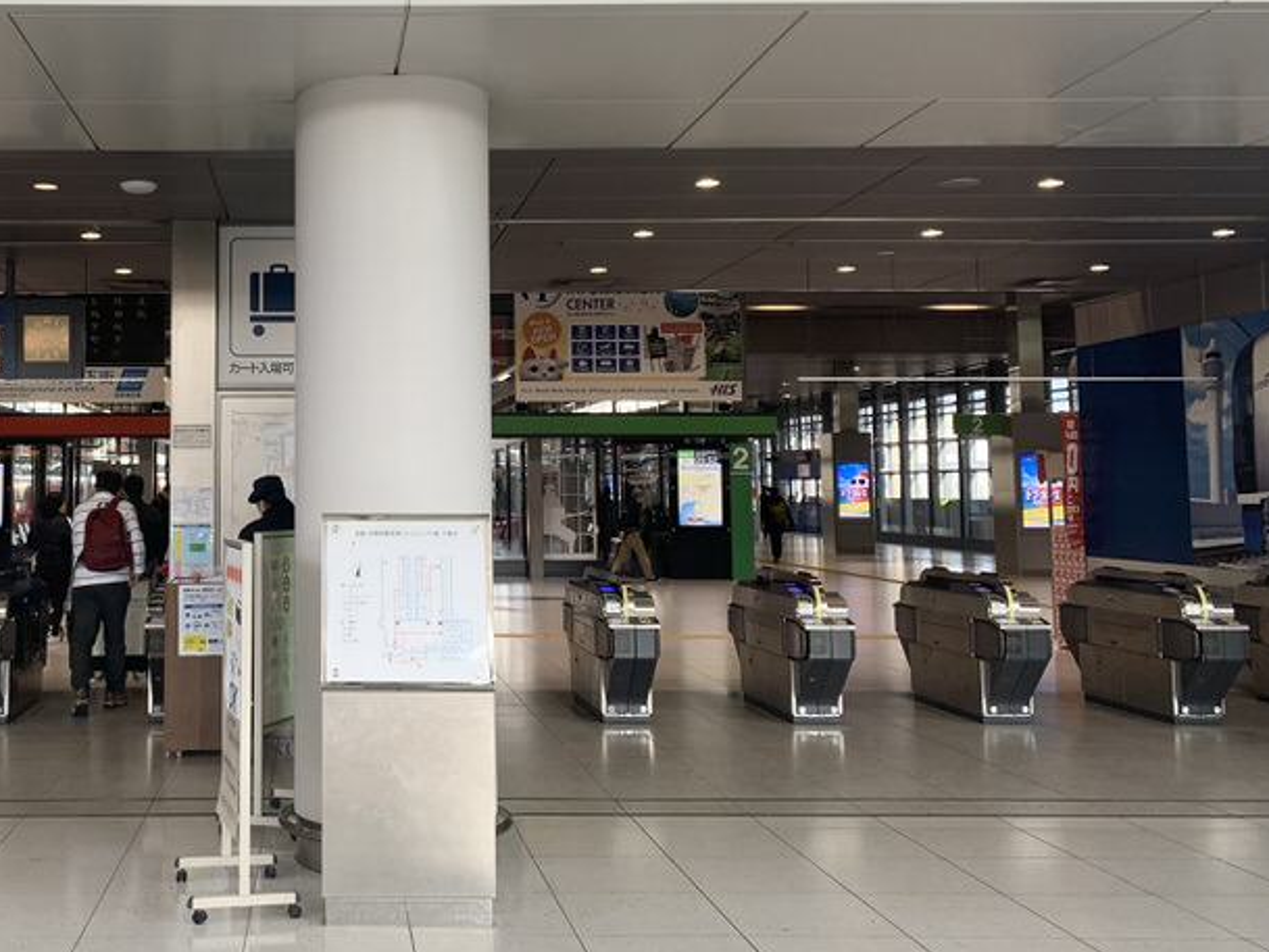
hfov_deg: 44.3
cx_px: 327
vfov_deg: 35.0
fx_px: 1503
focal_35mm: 41
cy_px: 375
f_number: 1.8
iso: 50
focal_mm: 4.25
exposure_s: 1/122
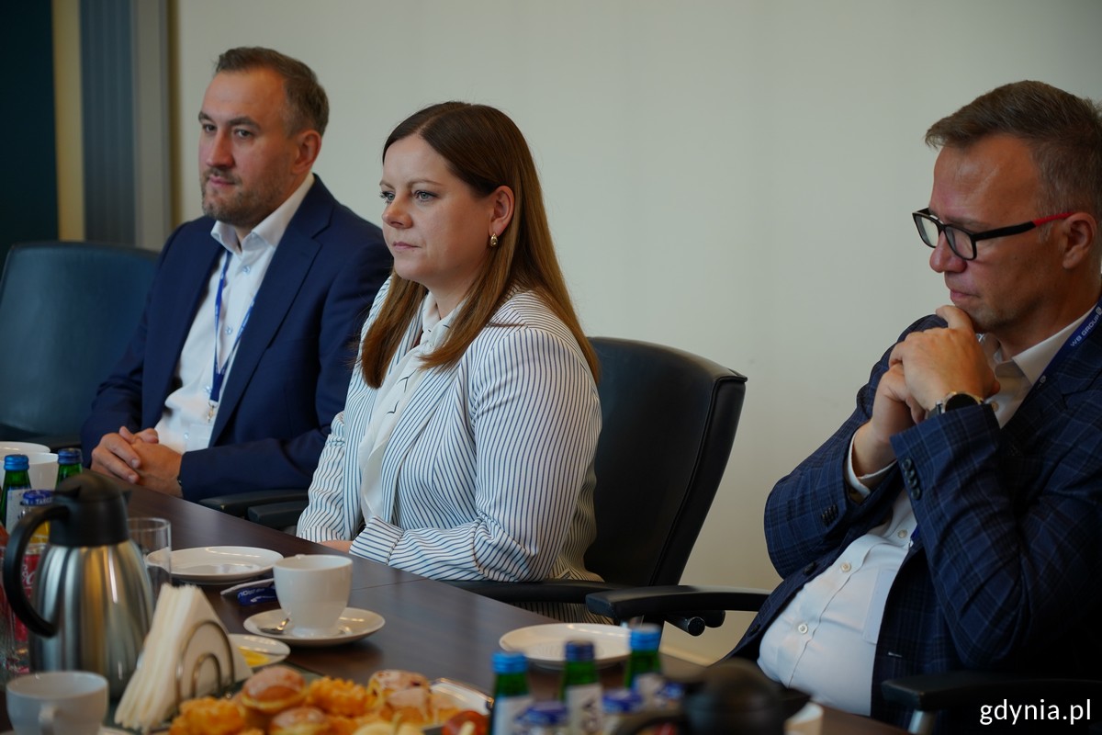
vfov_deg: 14.6
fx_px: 2877
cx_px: 551
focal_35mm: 94
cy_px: 368
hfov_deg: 21.7
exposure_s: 1/60
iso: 400
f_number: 4
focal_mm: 94
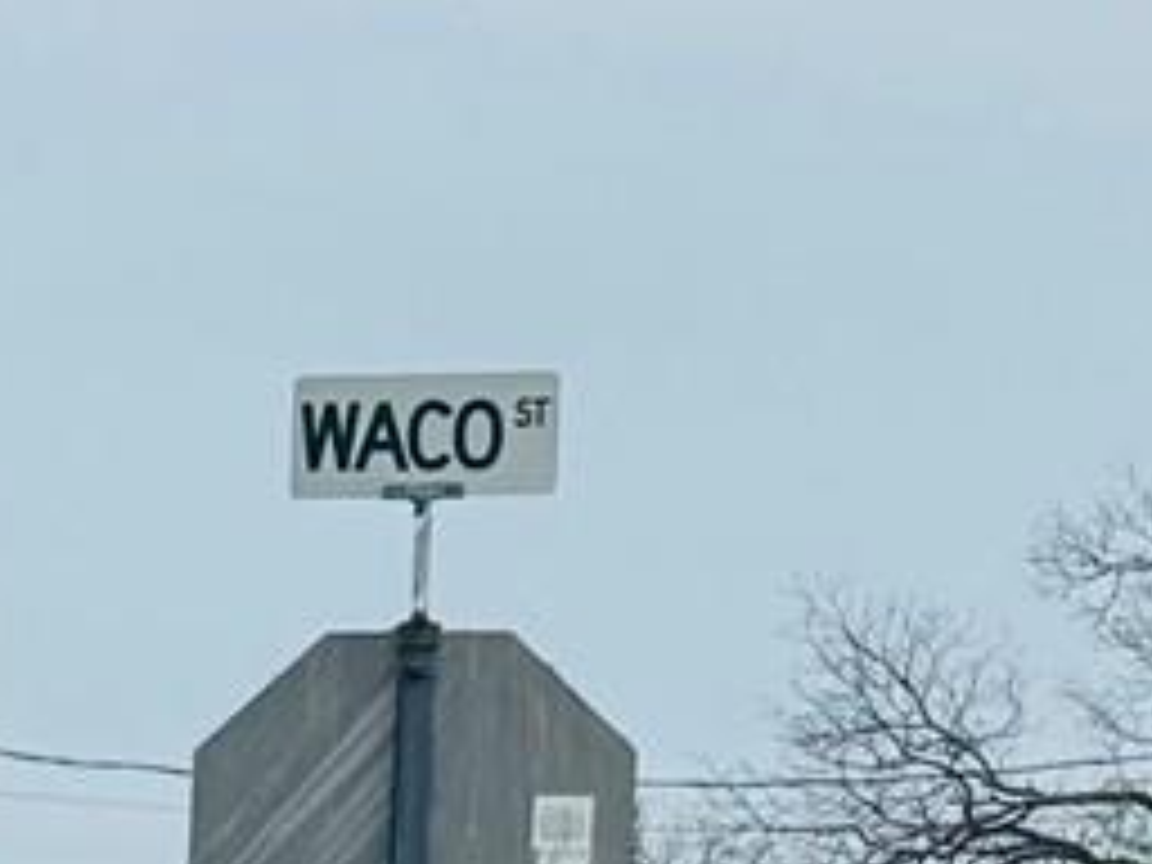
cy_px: 1472
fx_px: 6390
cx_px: -2578
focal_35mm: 192
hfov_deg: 8.3
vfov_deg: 7.5
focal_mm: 6.76
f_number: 1.78
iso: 80
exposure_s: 1/4950
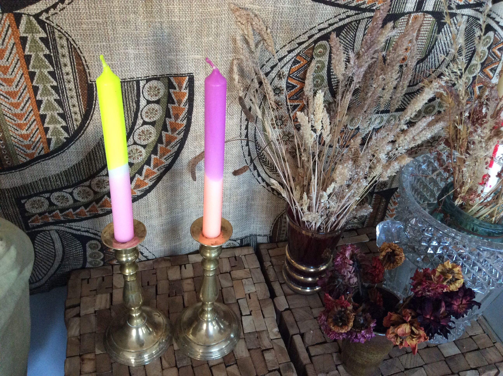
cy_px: 188
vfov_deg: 44.1
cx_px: 252
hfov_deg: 56.9
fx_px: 464
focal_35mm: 32
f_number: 2.4
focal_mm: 3.3
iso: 160
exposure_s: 1/25
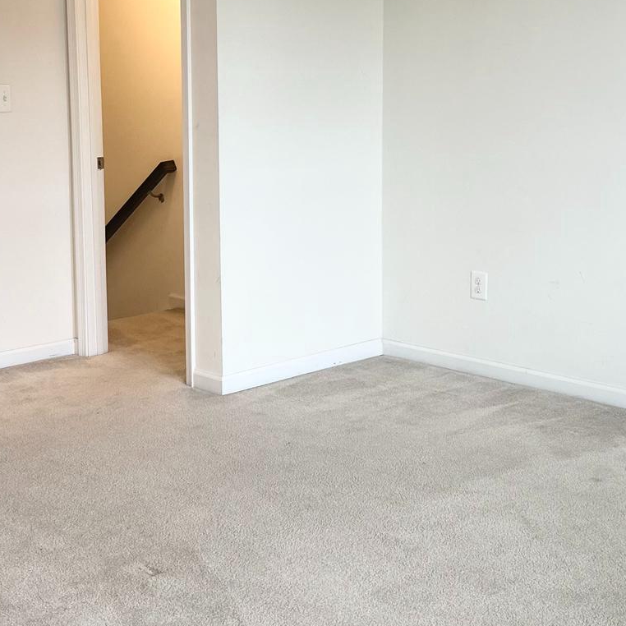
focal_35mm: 57
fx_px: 1166
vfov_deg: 29.9
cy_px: 224
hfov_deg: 30.0
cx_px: 278
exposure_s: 1/120
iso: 100
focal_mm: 6.86
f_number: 1.78
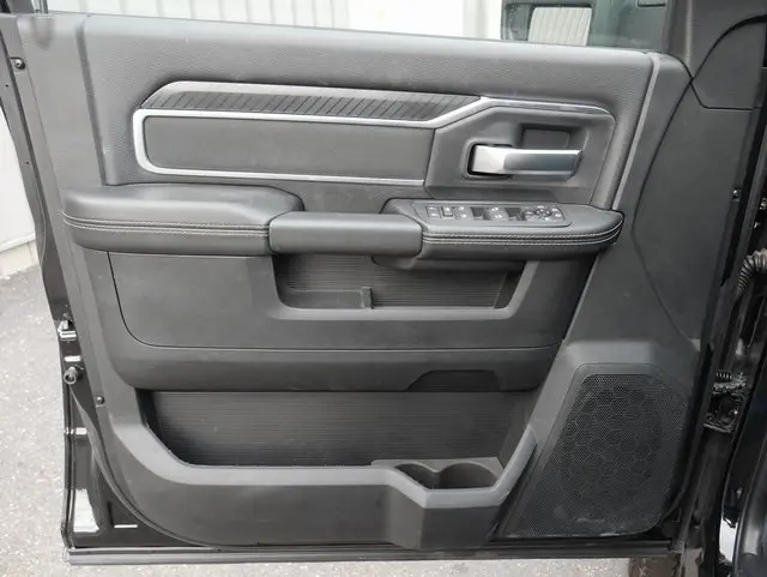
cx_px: 384
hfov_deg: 59.9
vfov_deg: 46.9
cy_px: 288
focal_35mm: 30
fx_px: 665
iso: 250
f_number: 5
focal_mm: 15
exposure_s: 1/60
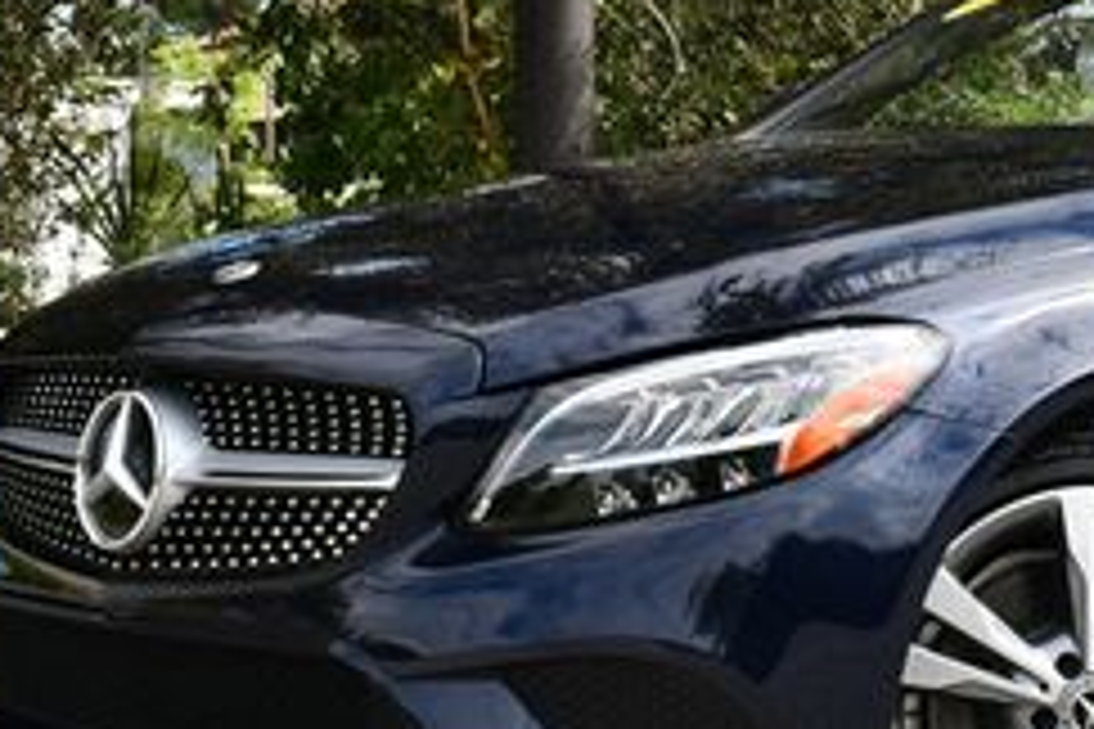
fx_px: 3525
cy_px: 194
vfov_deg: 11.8
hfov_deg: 17.3
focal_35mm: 116
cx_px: 1085
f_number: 8
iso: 160
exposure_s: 1/250
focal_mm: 22
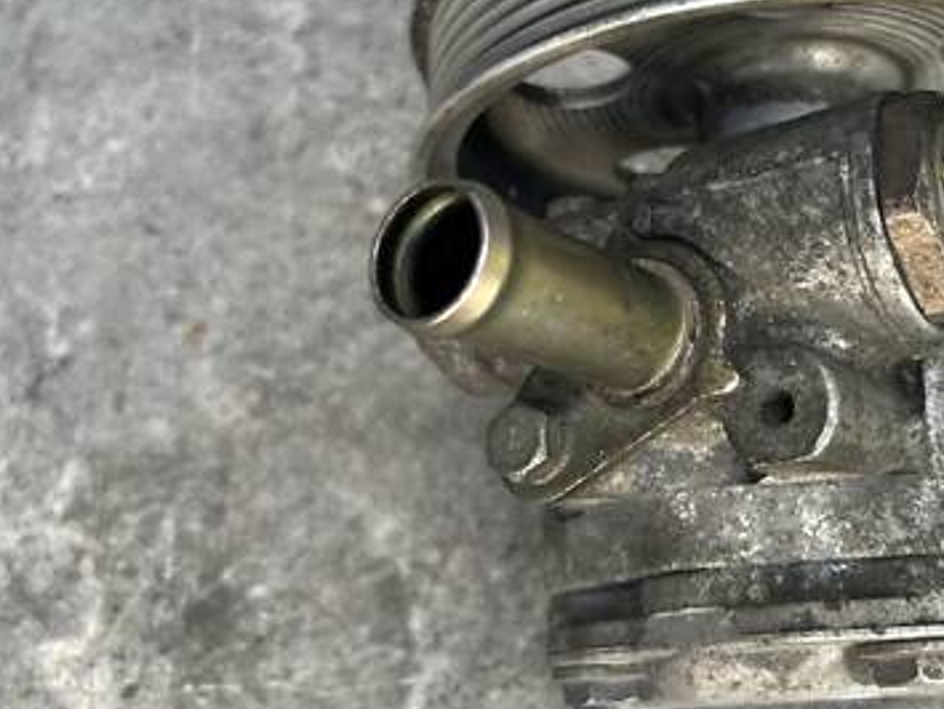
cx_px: 693
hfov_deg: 39.5
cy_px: 280
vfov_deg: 30.8
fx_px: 1283
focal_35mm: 47
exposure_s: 1/122
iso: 50
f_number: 1.6
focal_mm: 5.1
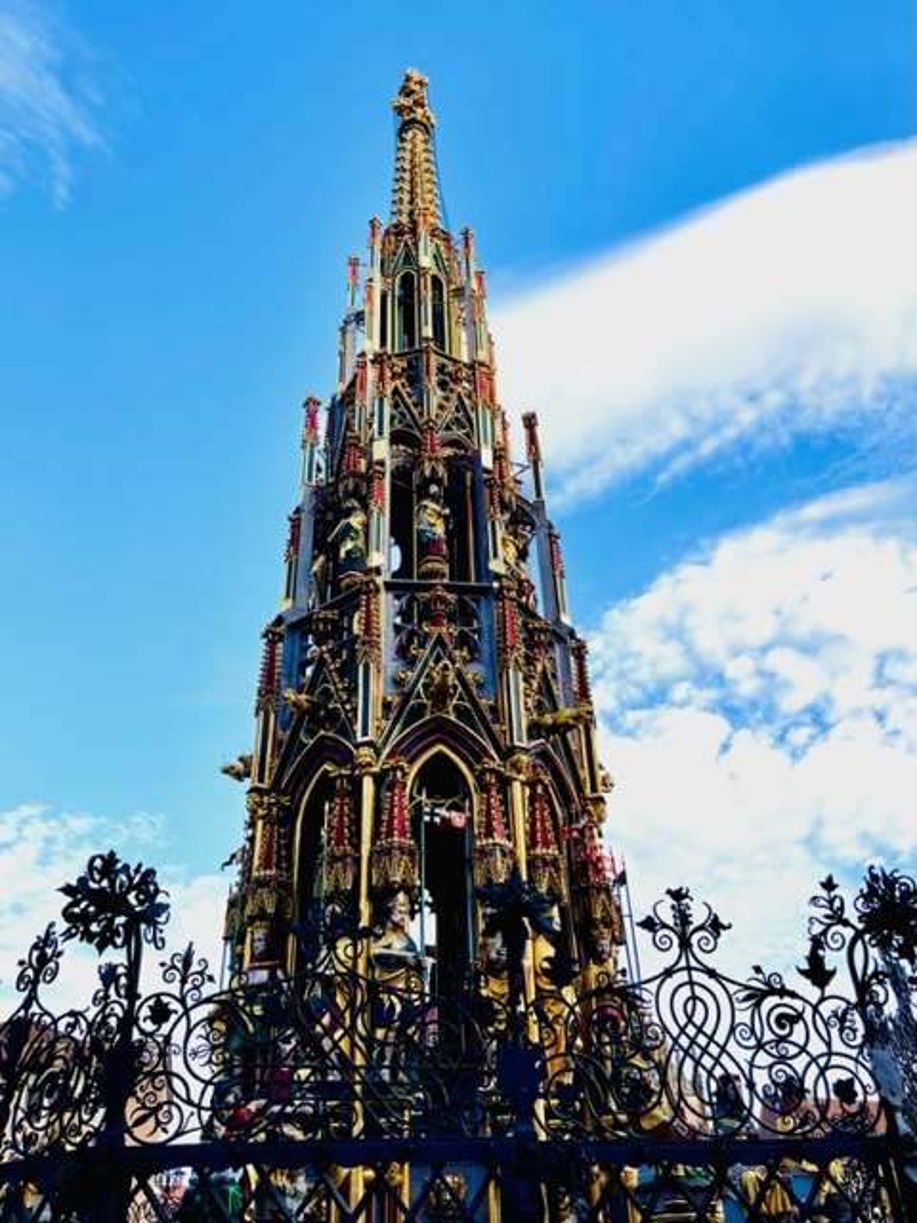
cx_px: 458
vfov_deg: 67.3
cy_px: 612
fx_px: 918
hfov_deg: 53.1
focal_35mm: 26
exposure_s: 1/1767
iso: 32
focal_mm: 5.1
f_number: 1.6
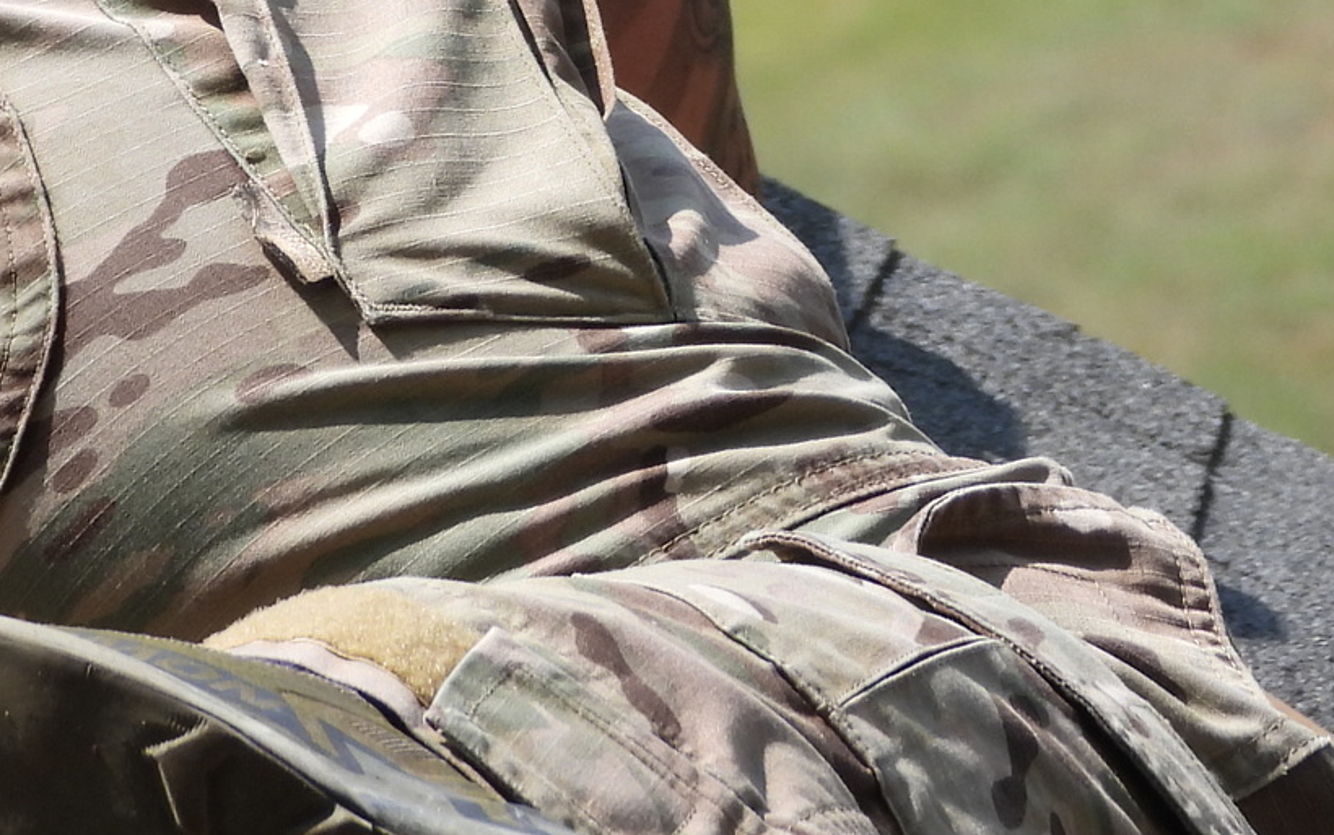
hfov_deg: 3.3
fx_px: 23274
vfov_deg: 2.1
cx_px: 1230
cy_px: -531
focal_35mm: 640
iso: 100
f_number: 4.5
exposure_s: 1/500
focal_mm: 38.6
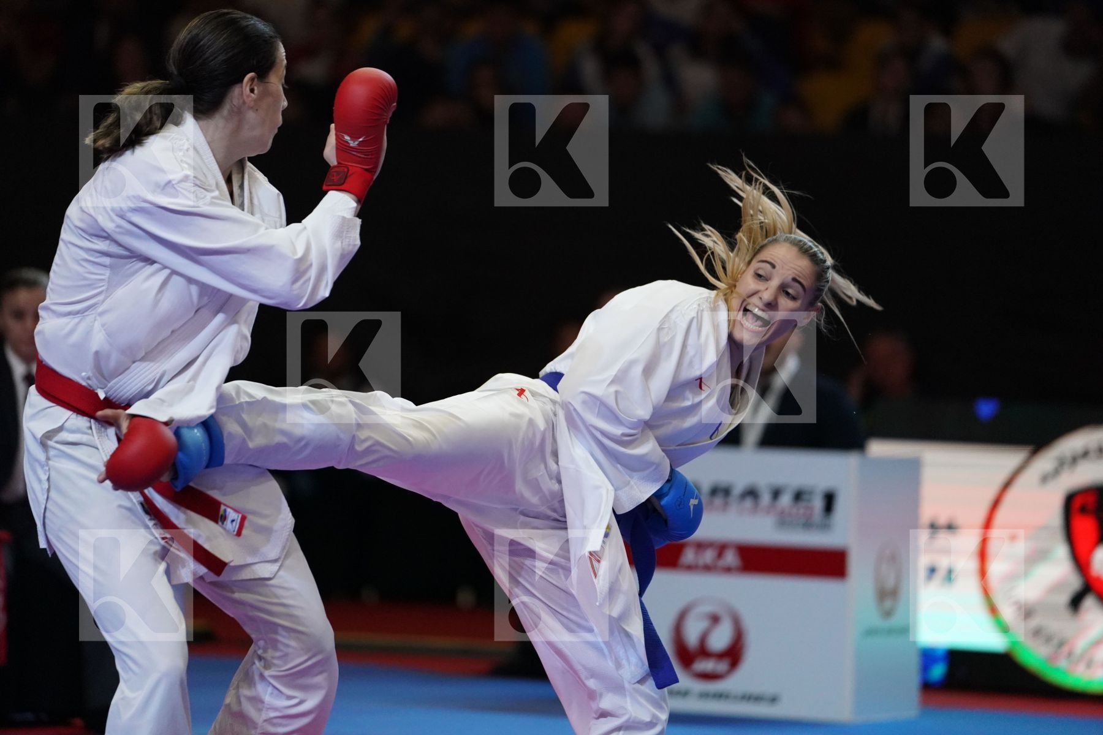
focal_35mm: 200
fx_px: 6127
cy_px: 368
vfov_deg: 6.9
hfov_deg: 10.3
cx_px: 552
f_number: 2.8
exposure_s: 1/1000
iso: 4000
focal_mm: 200
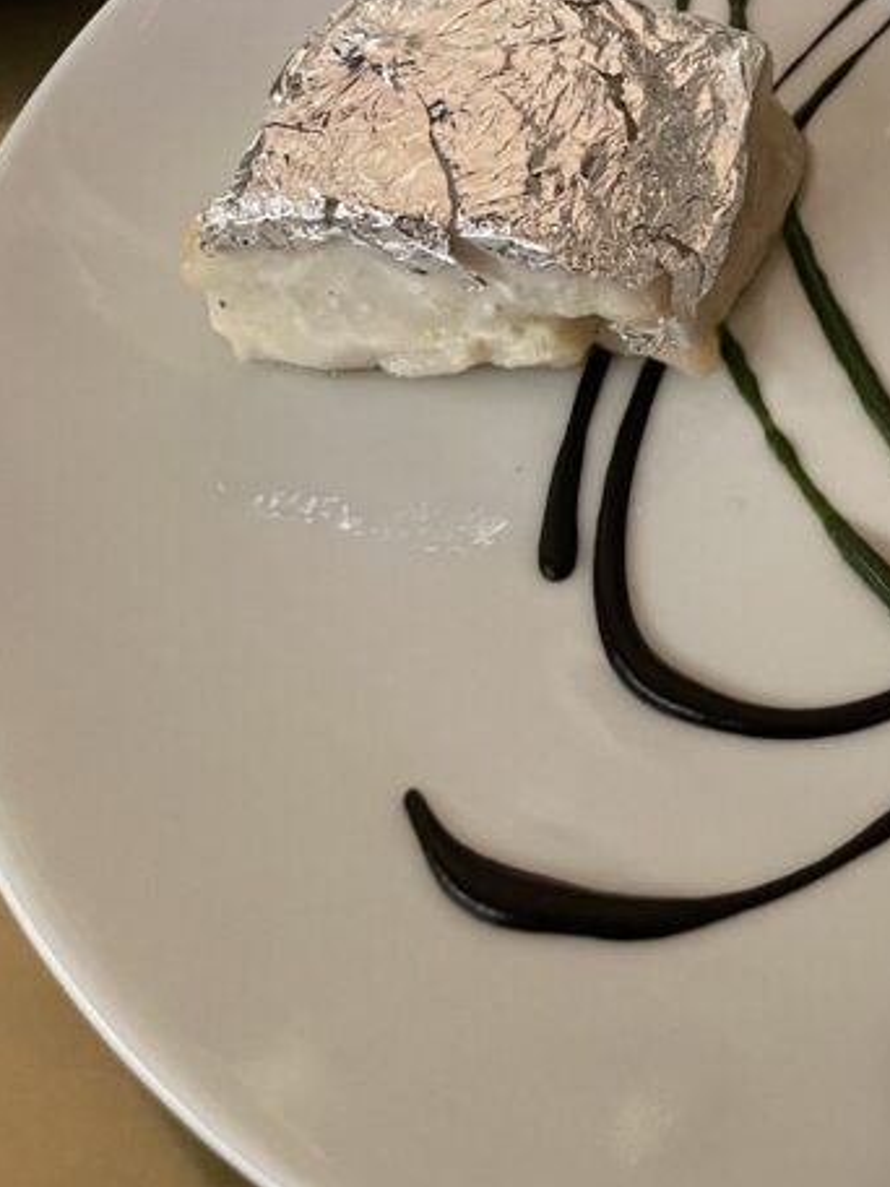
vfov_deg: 31.8
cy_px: 75
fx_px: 1954
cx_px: 968
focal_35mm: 57
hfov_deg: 24.1
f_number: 1.6
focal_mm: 4.2
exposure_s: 1/25
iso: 500
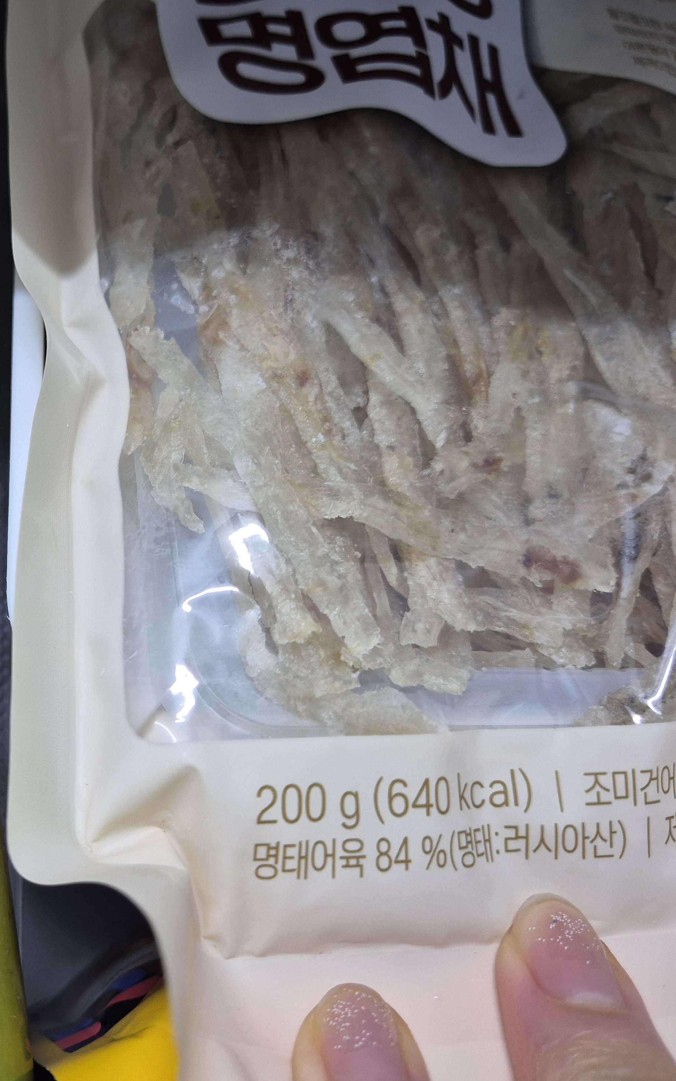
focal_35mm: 33
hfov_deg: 36.8
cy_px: 538
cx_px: 124
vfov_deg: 58.1
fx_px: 973
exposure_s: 1/55
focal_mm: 5.4
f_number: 1.8
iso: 80
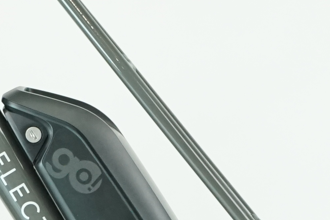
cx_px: 212
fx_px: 3483
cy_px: 181
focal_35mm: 380
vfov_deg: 3.6
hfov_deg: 5.4
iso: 1600
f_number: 5.6
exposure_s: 1/200
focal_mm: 63
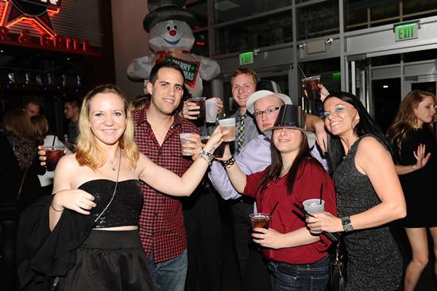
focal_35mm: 31
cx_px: 218
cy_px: 146
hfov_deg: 60.3
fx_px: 376
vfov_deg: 42.3
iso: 800
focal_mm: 31
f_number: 4.8
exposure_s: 1/250
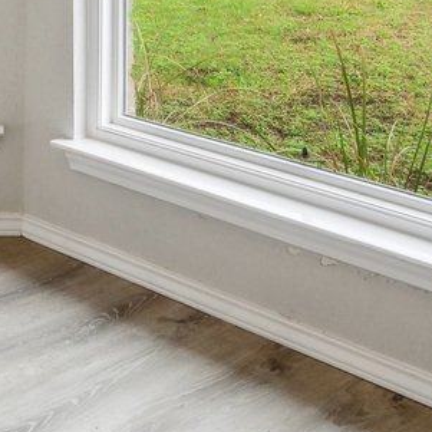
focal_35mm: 81
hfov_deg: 20.9
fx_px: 1144
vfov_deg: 19.1
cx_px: 40
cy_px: -189
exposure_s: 1/30
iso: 100
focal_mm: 14
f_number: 8
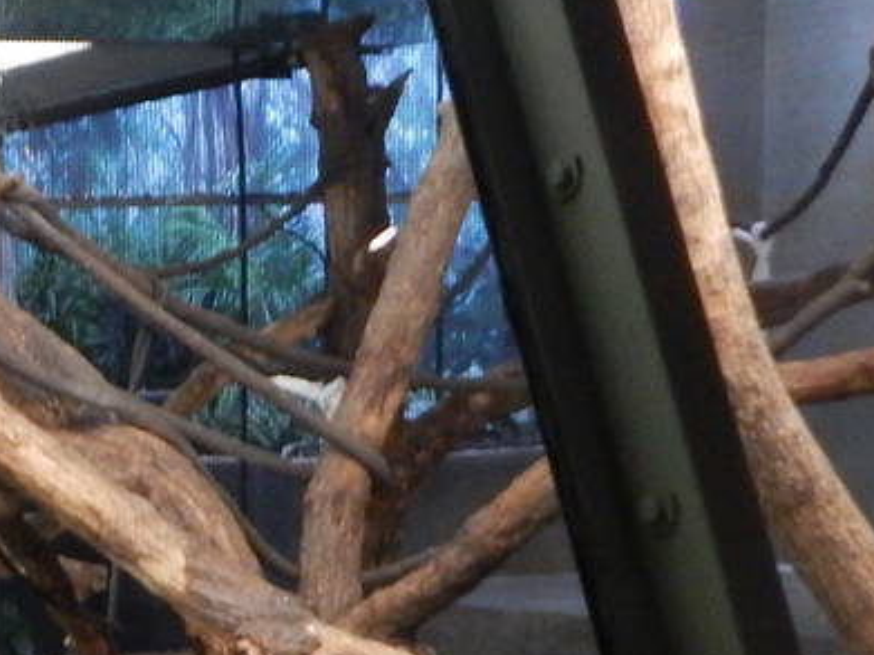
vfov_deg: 15.9
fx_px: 2272
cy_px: 740
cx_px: -333
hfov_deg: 19.6
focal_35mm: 90
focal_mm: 4
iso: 400
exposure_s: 1/15
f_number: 3
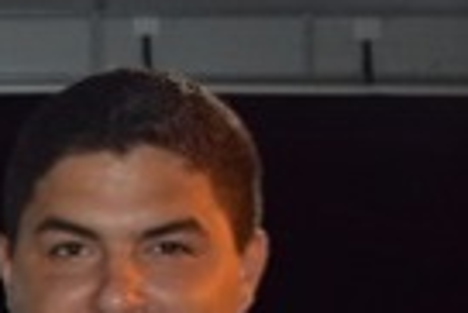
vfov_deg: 8.8
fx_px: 1931
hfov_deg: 12.2
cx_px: -478
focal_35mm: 148
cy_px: 607
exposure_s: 1/60
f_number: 3.8
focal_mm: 21
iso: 2500
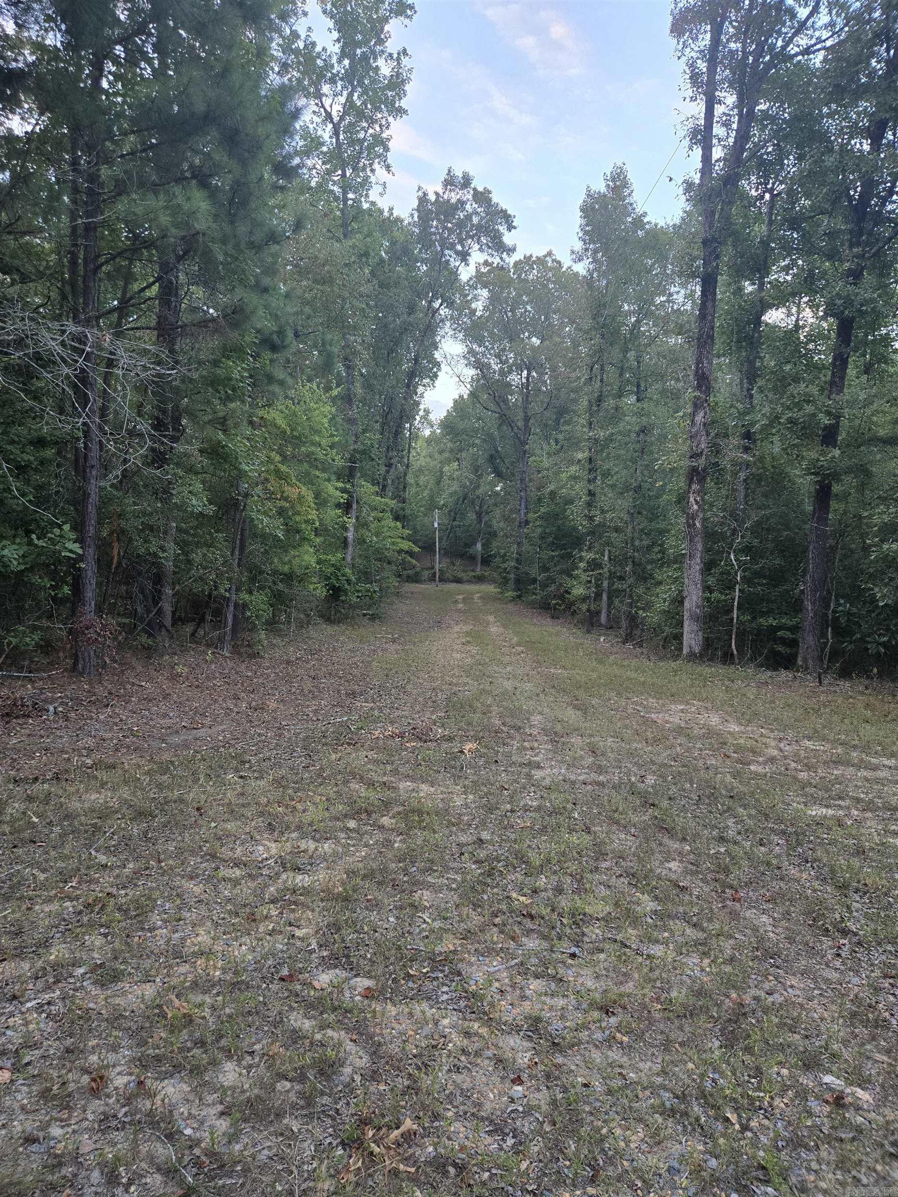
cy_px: 598
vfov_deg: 73.9
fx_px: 796
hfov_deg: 58.9
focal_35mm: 23
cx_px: 449
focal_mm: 5.4
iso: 200
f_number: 1.8
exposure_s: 1/120
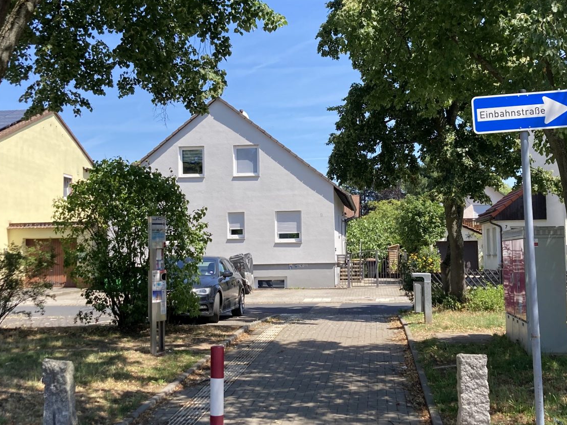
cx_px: 295
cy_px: 190
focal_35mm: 48
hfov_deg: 39.7
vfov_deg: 30.2
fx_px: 786
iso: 20
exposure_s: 1/889
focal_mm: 3.99
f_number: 1.8
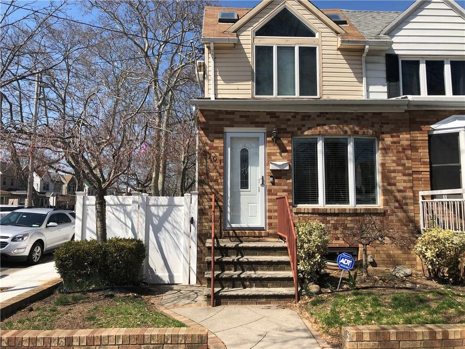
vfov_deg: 49.7
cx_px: 232
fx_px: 376
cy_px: 174
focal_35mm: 28
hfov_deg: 63.4
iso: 20
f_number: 1.8
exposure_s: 1/1845
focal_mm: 3.99
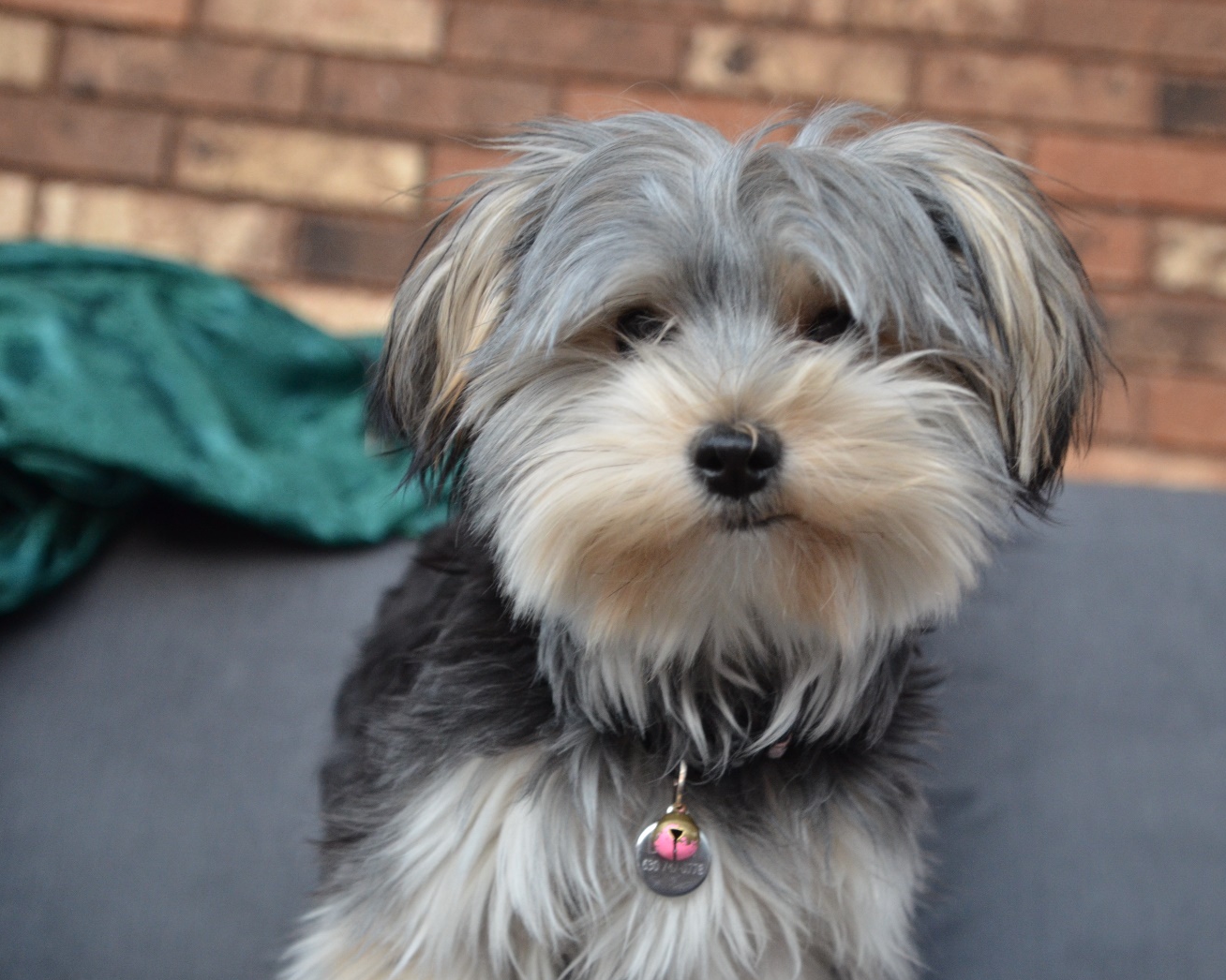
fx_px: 1995
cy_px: 495
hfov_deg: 34.1
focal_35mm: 55
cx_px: 658
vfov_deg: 27.6
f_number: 3.8
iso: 1000
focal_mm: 32
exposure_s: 1/30
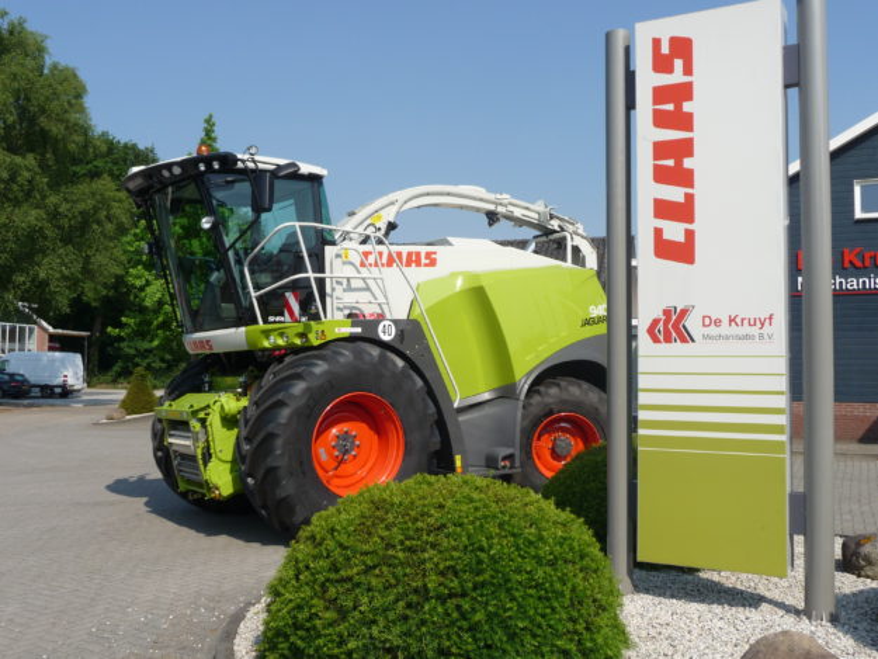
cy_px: 330
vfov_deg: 41.8
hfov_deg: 53.9
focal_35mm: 34
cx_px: 439
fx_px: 863
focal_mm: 5.6
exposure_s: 1/250
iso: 100
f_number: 9
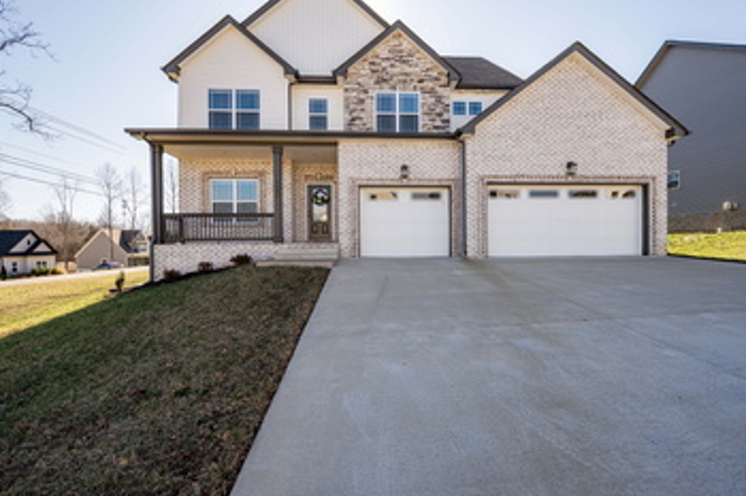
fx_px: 331
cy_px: 249
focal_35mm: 16
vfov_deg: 73.7
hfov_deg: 96.8
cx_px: 379
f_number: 6.3
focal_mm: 14
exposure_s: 1/160
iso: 100
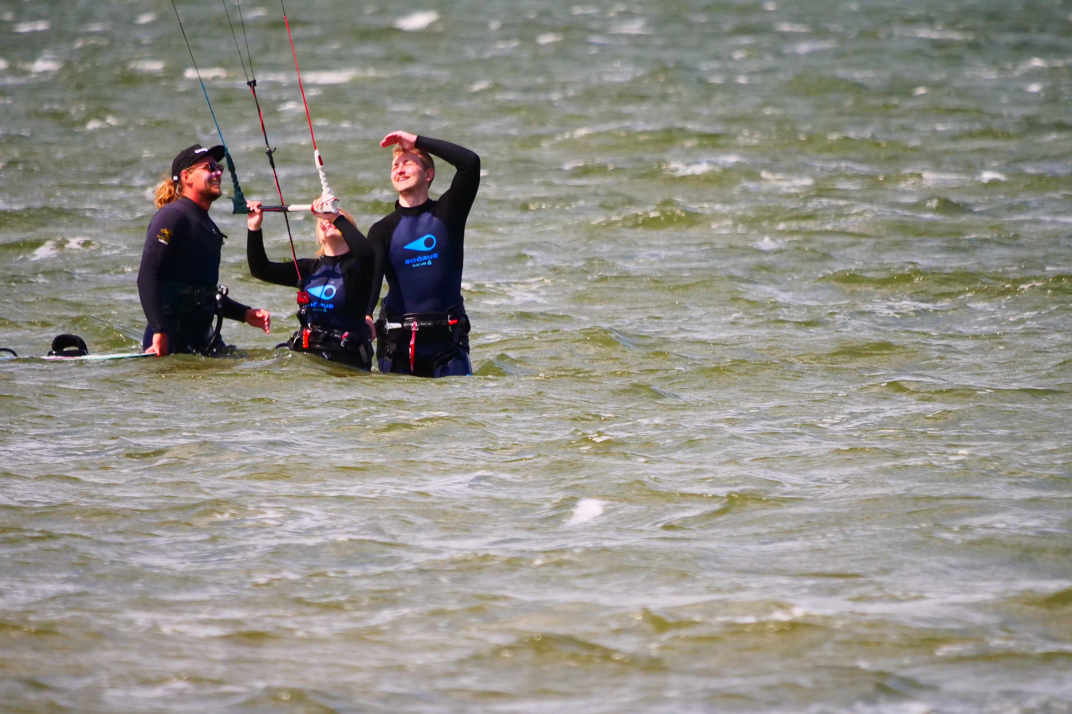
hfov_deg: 2.5
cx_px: 536
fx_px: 24803
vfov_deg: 1.7
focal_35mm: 833
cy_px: 387
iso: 1000
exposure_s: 1/1600
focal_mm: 400
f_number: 6.3
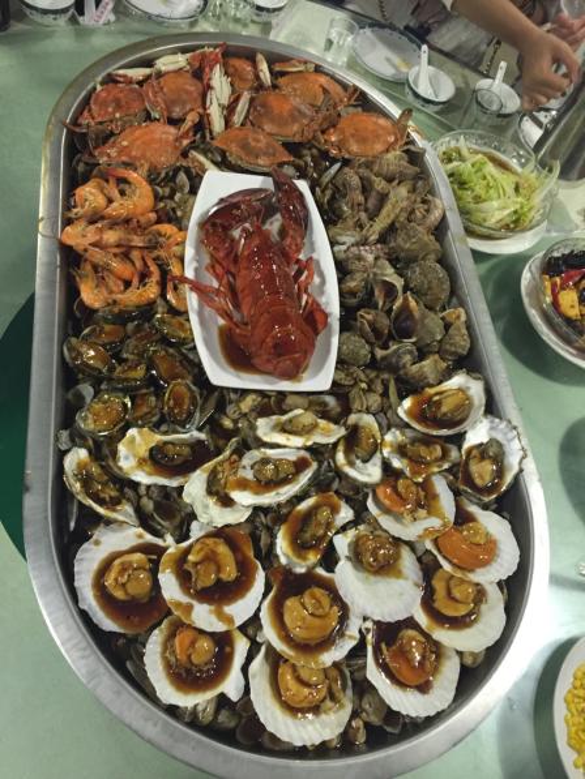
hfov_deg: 48.2
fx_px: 653
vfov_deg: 61.6
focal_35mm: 29
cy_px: 390
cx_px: 292
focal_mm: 4.15
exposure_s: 1/33
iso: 250
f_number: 2.2
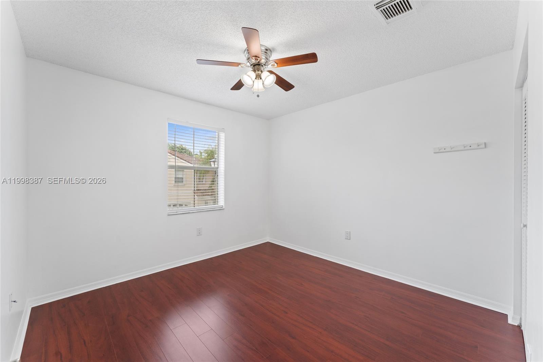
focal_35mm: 14
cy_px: 181
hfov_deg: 104.3
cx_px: 272
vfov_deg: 81.2
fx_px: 211
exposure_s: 1/3
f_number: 9
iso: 320
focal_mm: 14
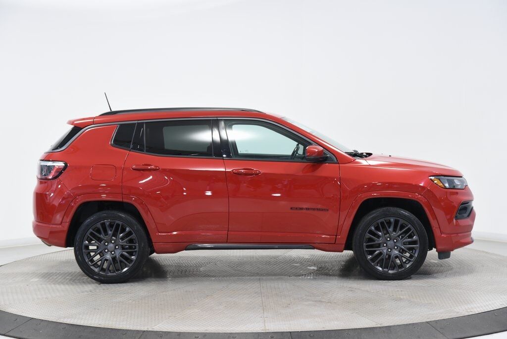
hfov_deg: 32.4
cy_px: 170
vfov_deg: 21.9
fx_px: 874
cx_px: 254
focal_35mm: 62
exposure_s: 1/80
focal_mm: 62
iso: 1600
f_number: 4
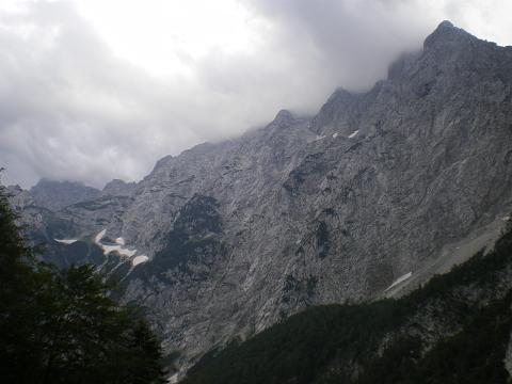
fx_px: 562
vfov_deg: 37.7
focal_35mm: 38
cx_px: 256
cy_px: 192
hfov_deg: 49.0
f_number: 4.6
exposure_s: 1/160
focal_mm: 6.3
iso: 64
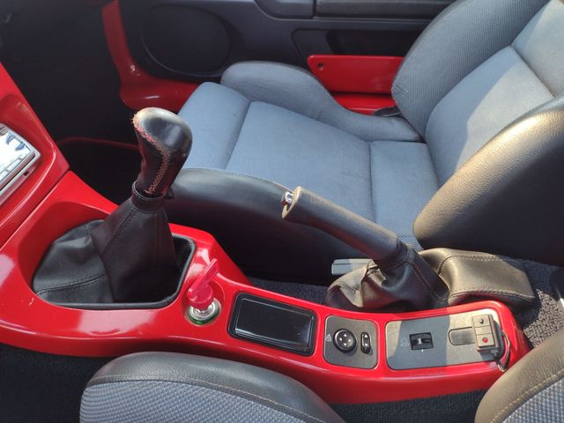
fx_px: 440
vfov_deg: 51.4
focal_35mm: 27
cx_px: 282
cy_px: 212
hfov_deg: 65.3
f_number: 1.7
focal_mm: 4.71
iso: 120
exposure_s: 1/120
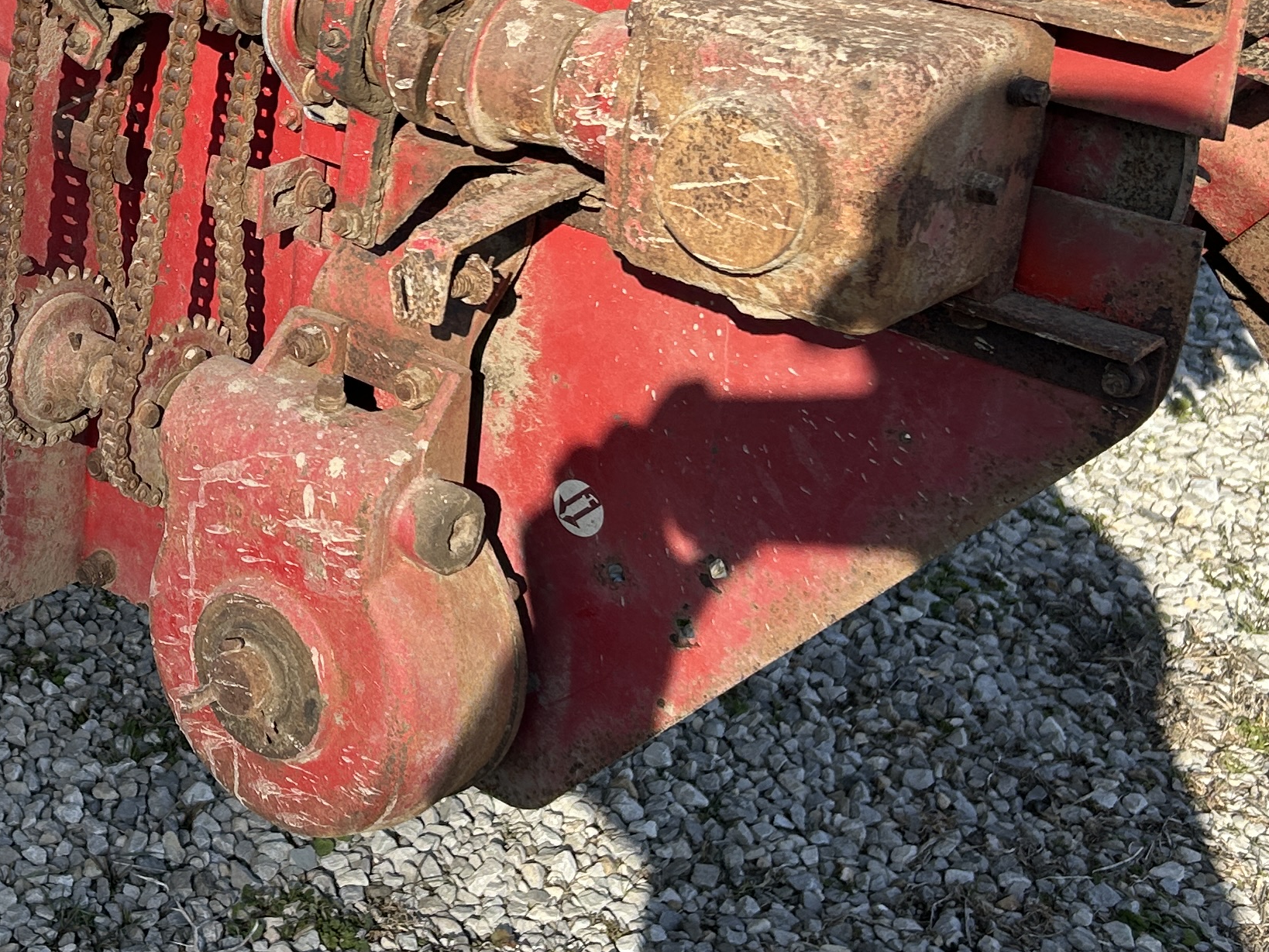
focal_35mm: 64
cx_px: 110
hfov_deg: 29.0
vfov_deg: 22.3
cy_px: 70
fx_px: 2347
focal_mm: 5.7
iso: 50
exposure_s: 1/1838
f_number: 1.5
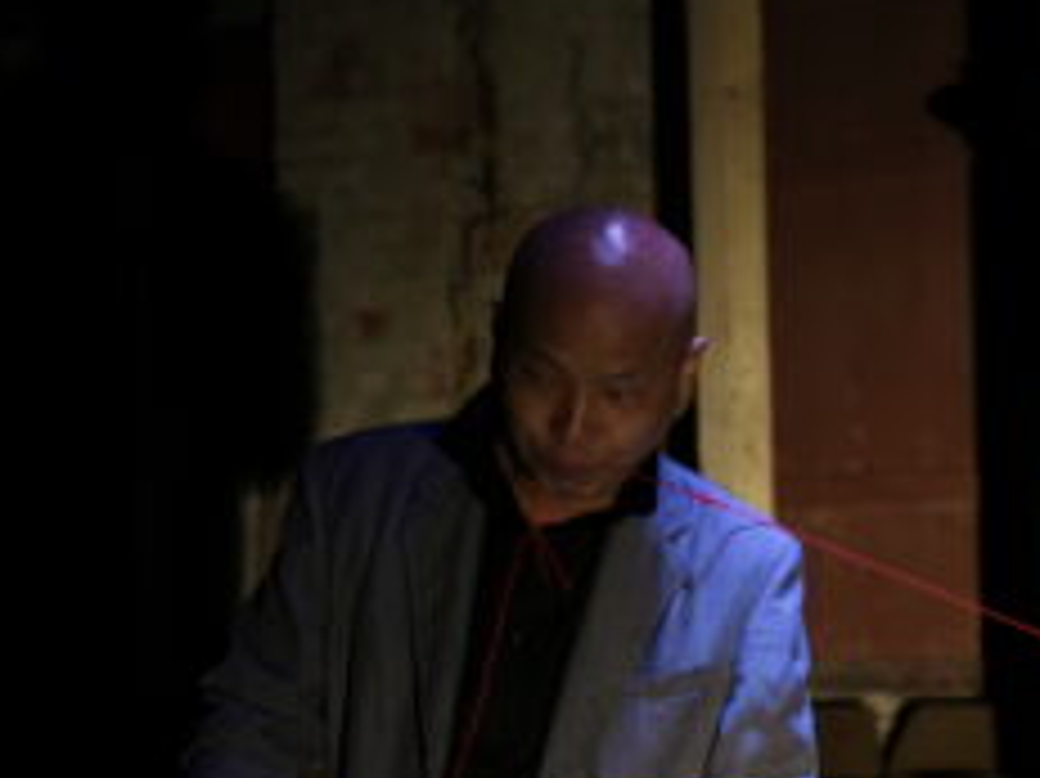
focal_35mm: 125
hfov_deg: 15.3
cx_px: 1216
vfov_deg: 11.7
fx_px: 3754
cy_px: 771
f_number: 2.8
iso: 1600
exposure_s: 1/125
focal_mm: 50
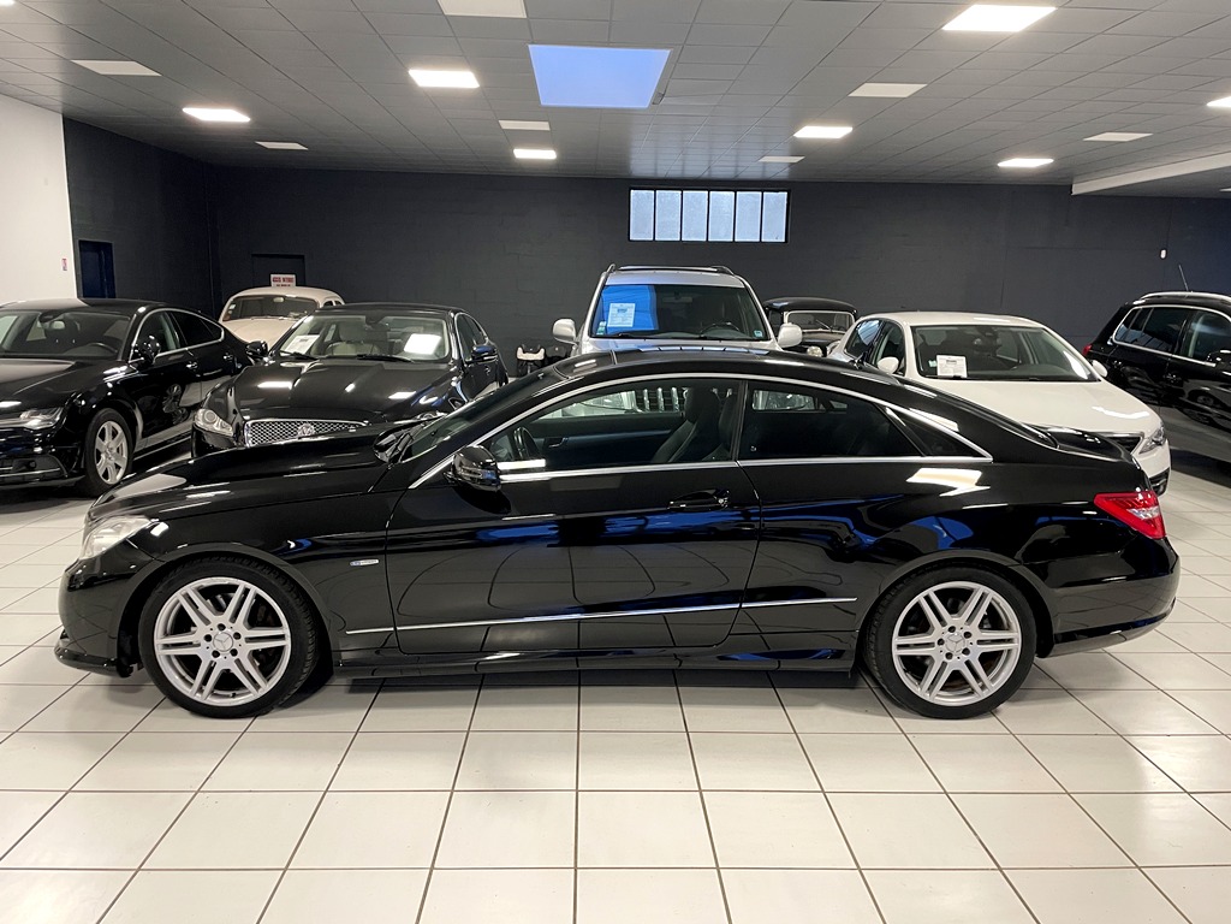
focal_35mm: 26
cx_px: 616
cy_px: 462
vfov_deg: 53.1
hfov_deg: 67.3
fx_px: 925
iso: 250
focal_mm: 4.2
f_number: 1.6
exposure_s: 1/60
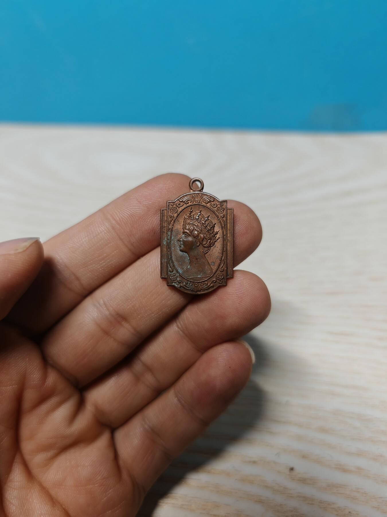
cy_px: 258
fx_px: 402
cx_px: 194
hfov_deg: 51.4
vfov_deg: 65.3
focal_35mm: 27
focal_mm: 7.62
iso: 125
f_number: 1.6
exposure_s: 1/100
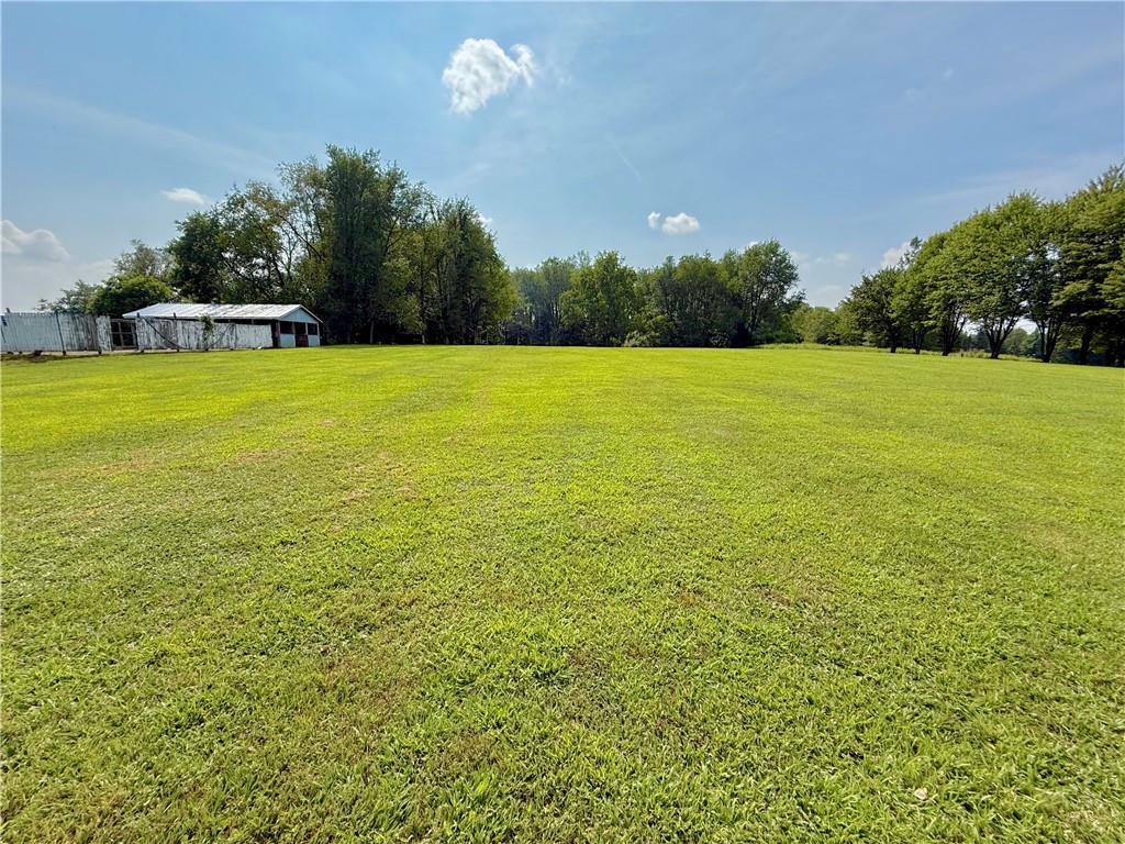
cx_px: 562
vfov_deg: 85.7
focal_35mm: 14
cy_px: 422
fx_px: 455
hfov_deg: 102.1
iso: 64
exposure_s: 1/2237
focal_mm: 2.22
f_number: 2.2
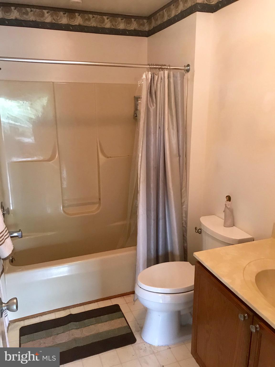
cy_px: 184
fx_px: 297
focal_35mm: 28
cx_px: 138
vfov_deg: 63.4
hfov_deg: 49.7
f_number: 1.8
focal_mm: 3.99
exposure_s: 1/15
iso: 64
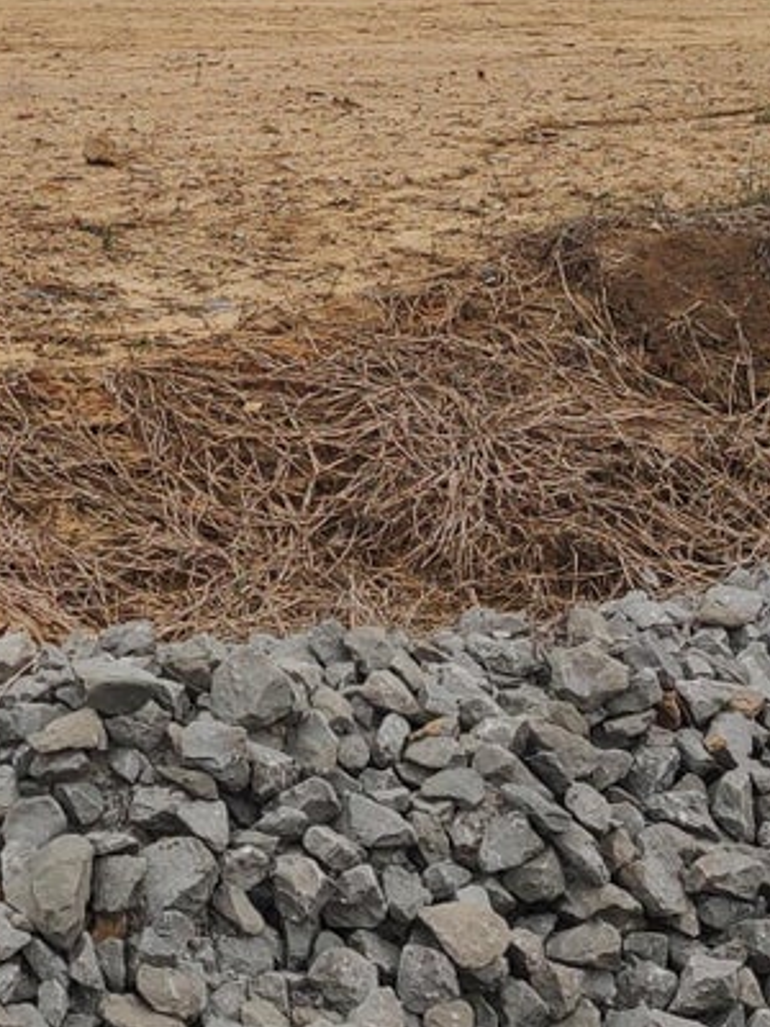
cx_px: -294
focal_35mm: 82
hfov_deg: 16.7
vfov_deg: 22.9
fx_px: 2432
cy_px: 10
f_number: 1.9
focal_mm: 5.88
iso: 100
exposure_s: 1/245
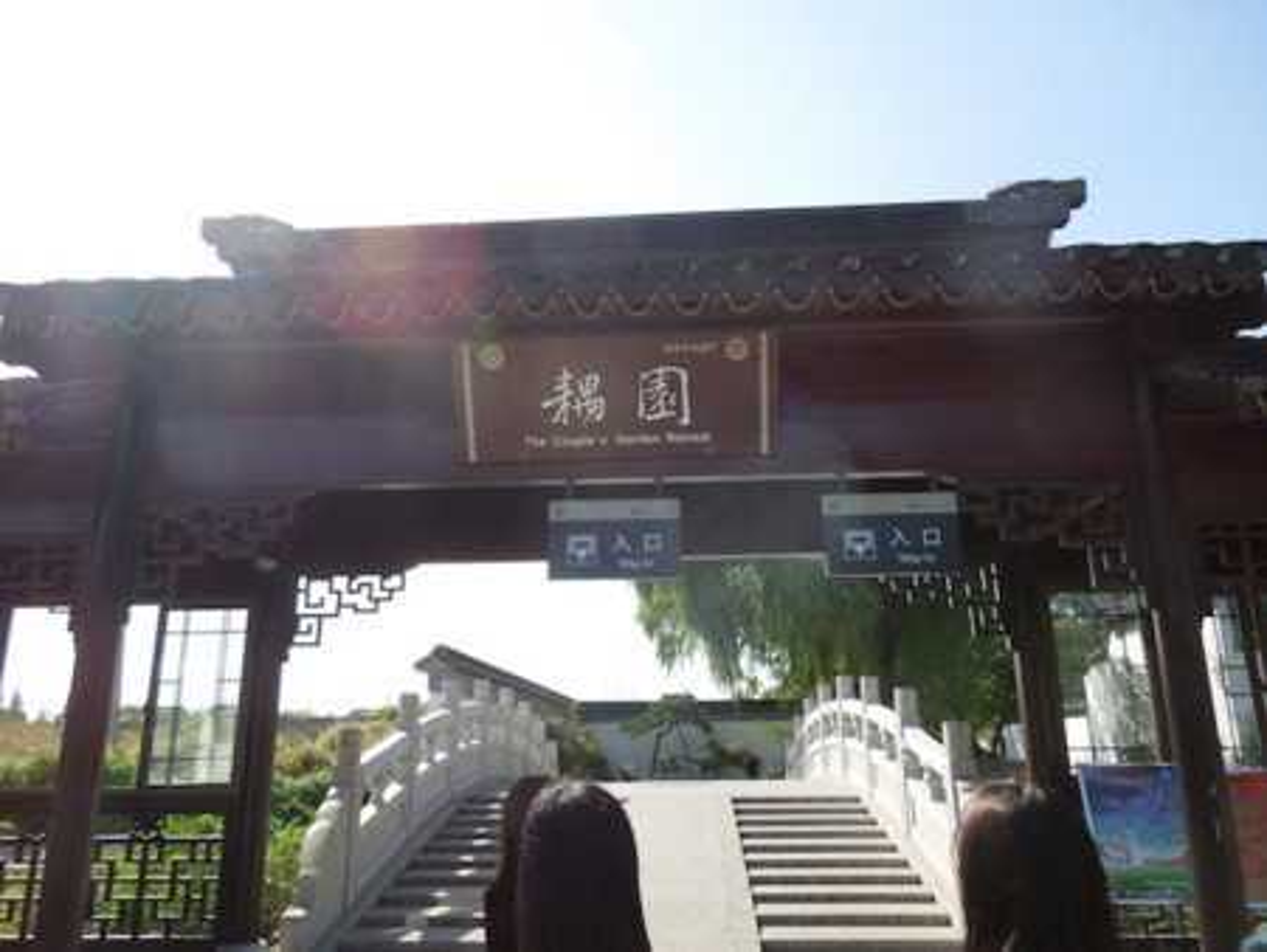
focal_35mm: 25
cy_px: 476
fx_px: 916
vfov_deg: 54.9
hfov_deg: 69.4
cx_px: 634
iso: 100
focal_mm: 4.5
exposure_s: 1/640
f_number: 3.3
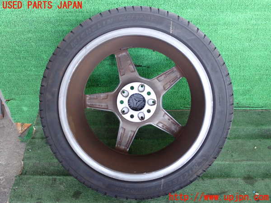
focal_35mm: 41
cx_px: 136
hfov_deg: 45.8
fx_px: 321
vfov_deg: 35.1
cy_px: 102
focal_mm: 7.31
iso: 800
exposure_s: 1/125
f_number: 2.8
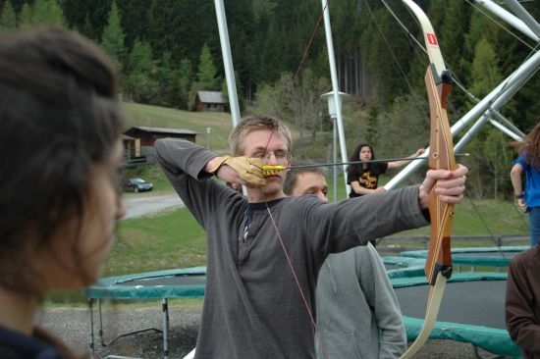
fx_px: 854
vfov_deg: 23.8
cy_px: 180
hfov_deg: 35.1
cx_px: 270
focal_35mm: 57
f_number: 4.8
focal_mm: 38
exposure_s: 1/250
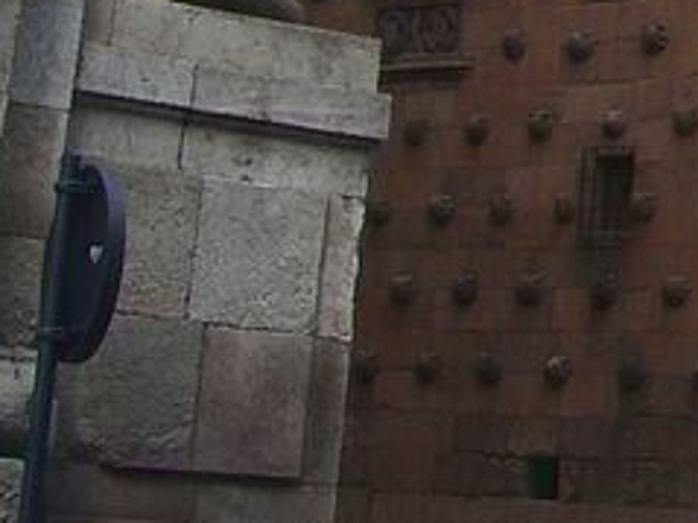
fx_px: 3023
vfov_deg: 9.6
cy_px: -275
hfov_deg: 11.8
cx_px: 1393
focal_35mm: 150
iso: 50
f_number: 4.3
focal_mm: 5.8
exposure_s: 1/125
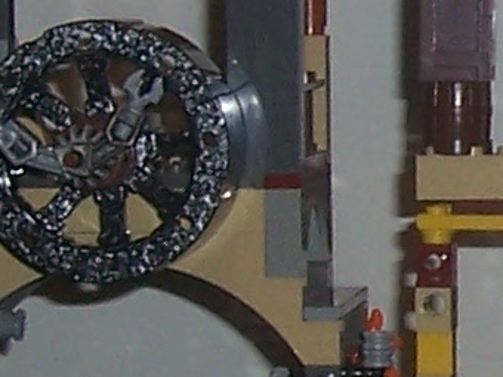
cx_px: 966
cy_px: 92
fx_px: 3720
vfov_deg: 5.8
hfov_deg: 7.5
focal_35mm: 256
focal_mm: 5.6
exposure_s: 1/60
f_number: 2.7
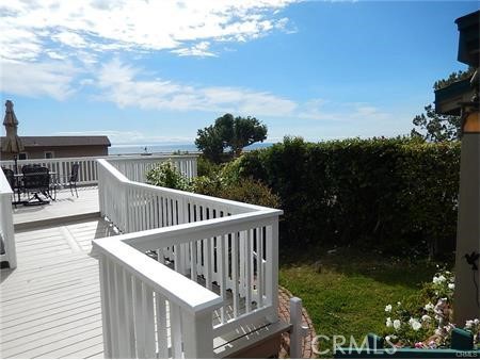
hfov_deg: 69.4
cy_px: 180
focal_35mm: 25
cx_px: 240
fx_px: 347
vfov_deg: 54.9
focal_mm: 4.5
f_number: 6.8
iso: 125
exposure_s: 1/800
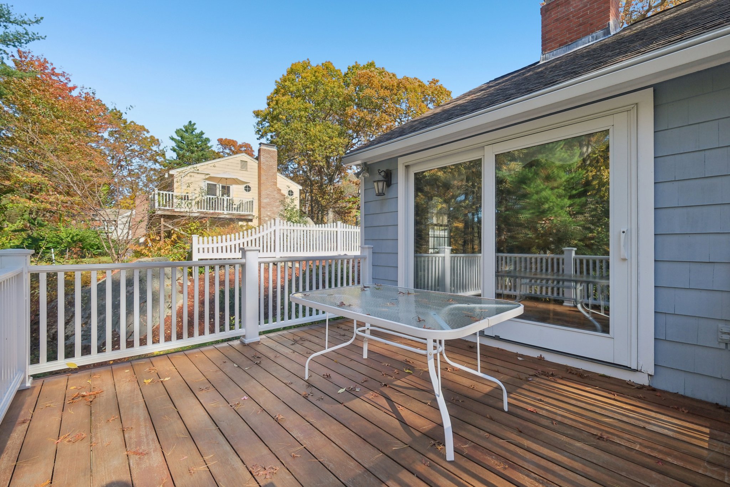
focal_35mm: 15
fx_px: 304
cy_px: 244
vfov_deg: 77.3
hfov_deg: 100.4
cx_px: 365
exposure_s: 1/320
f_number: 5
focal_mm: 10
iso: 320
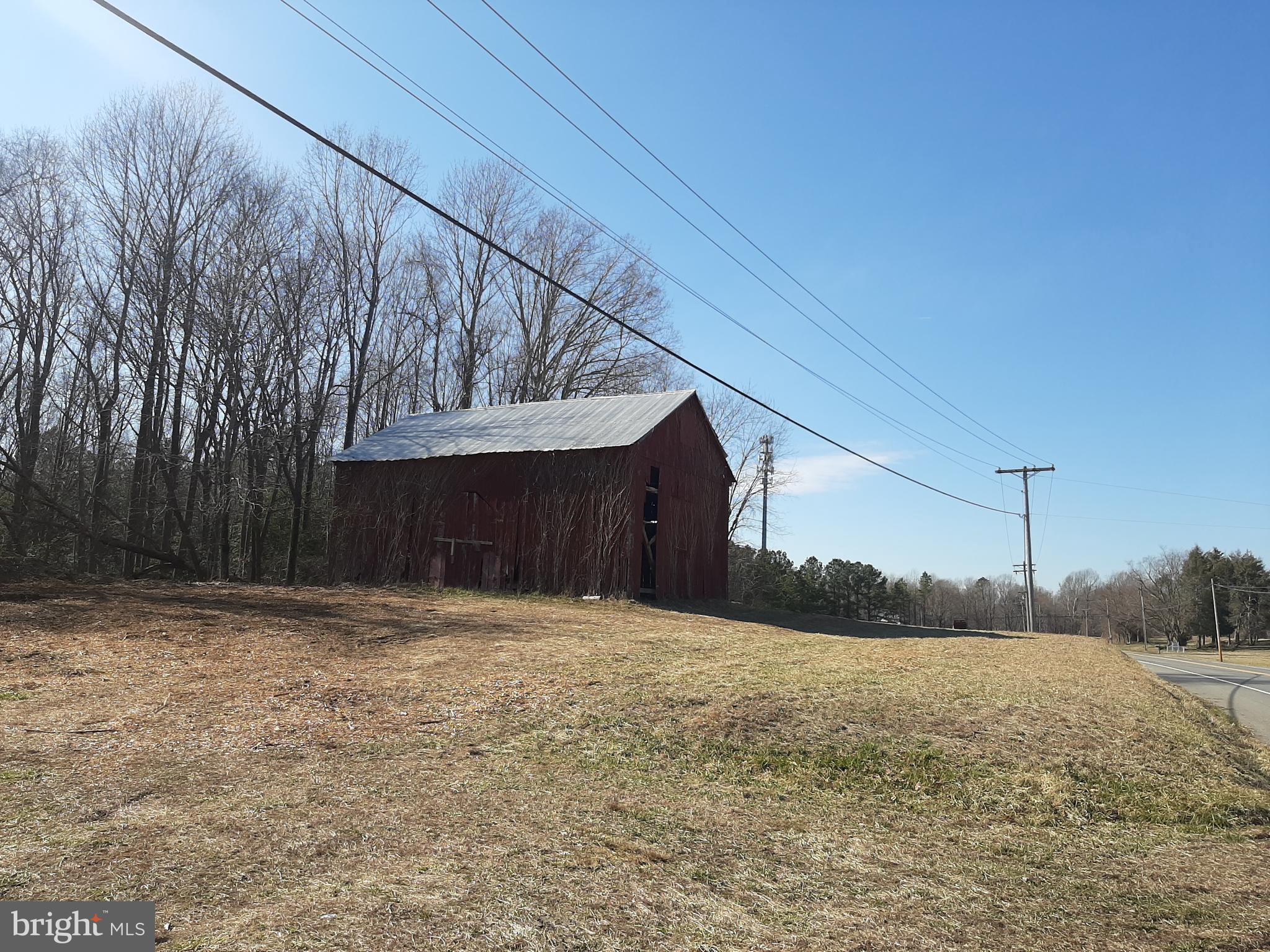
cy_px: 476
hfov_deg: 67.3
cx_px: 635
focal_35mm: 26
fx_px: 954
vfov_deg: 53.1
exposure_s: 1/2494
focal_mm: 3.93
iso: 40
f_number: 1.7
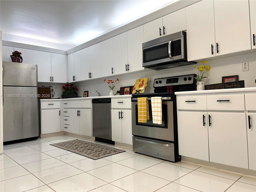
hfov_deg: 67.3
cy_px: 96
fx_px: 192
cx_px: 128
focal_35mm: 26
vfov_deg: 53.1
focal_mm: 5.7
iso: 100
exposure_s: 1/120
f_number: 1.5
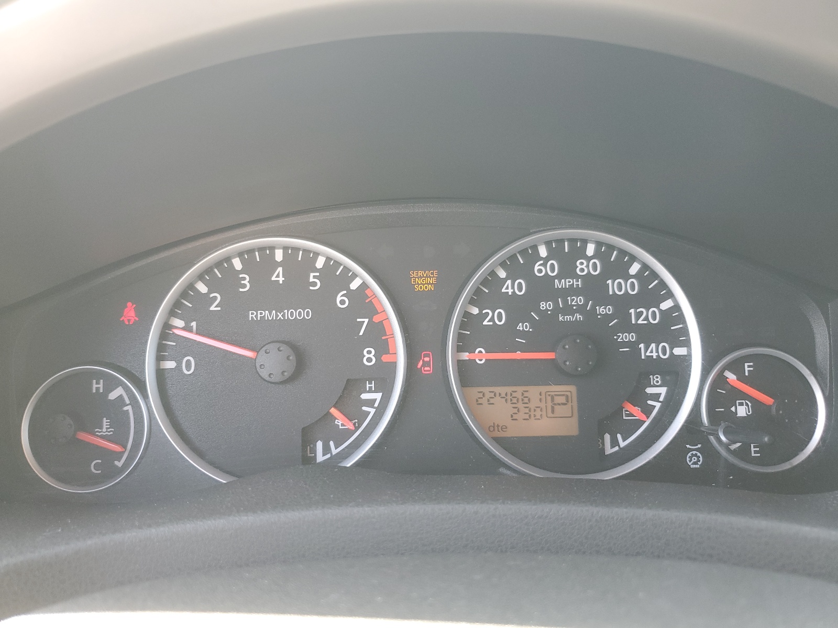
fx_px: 629
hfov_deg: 67.3
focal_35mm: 26
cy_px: 314
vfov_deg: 53.1
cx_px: 419
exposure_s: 1/120
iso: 72
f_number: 1.5
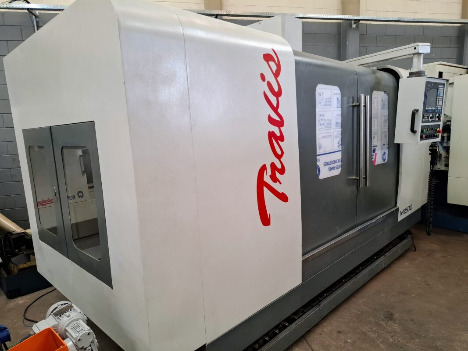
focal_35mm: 23
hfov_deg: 73.9
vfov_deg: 58.9
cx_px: 234
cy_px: 176
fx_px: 311
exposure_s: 1/60
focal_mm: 5.54
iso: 320
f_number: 1.8
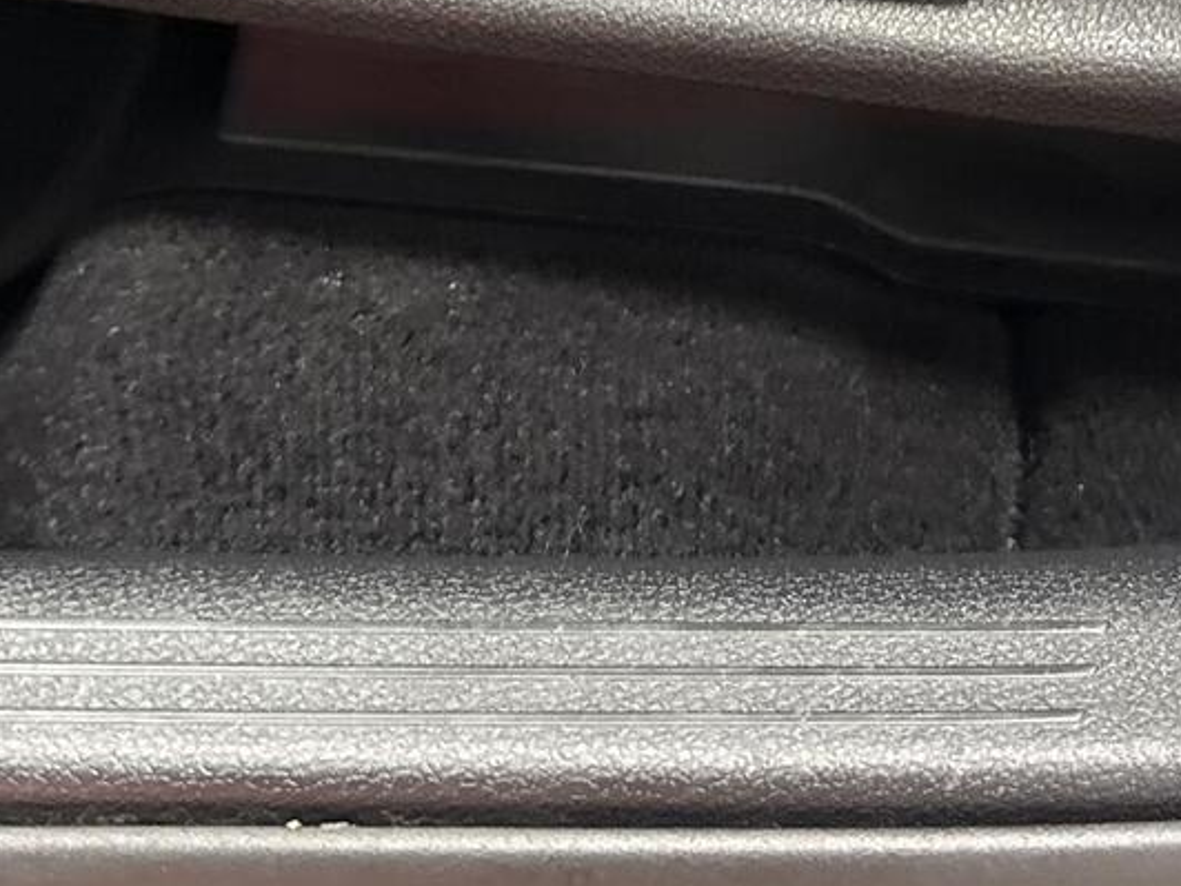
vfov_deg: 20.8
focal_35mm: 65
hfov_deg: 29.3
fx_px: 2218
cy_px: -220
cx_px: 906
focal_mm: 6.76
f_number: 1.78
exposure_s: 1/34
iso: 1000
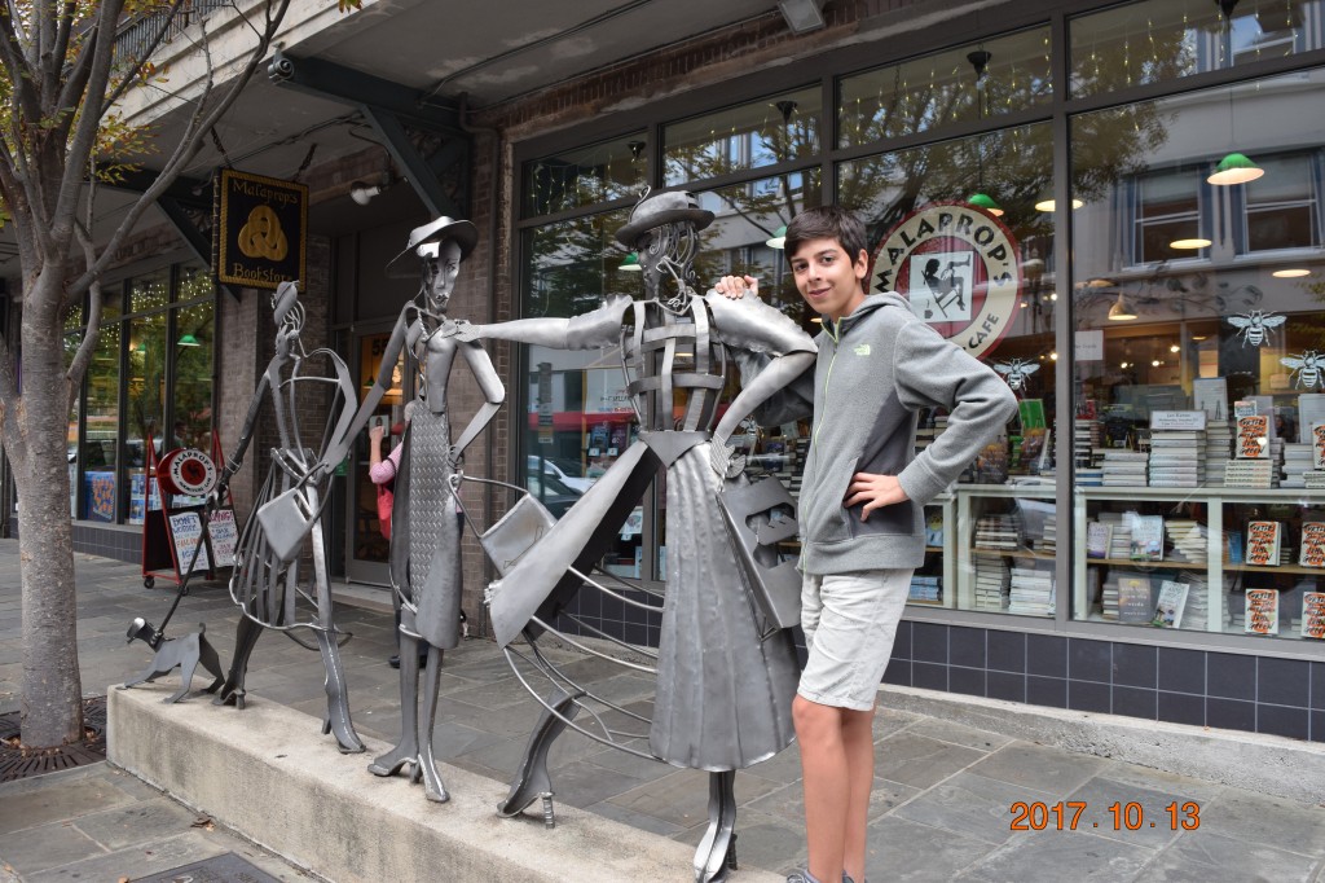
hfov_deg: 61.9
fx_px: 1104
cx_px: 662
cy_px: 442
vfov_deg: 43.6
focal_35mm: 30
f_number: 5.6
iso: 720
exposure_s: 1/125
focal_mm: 20
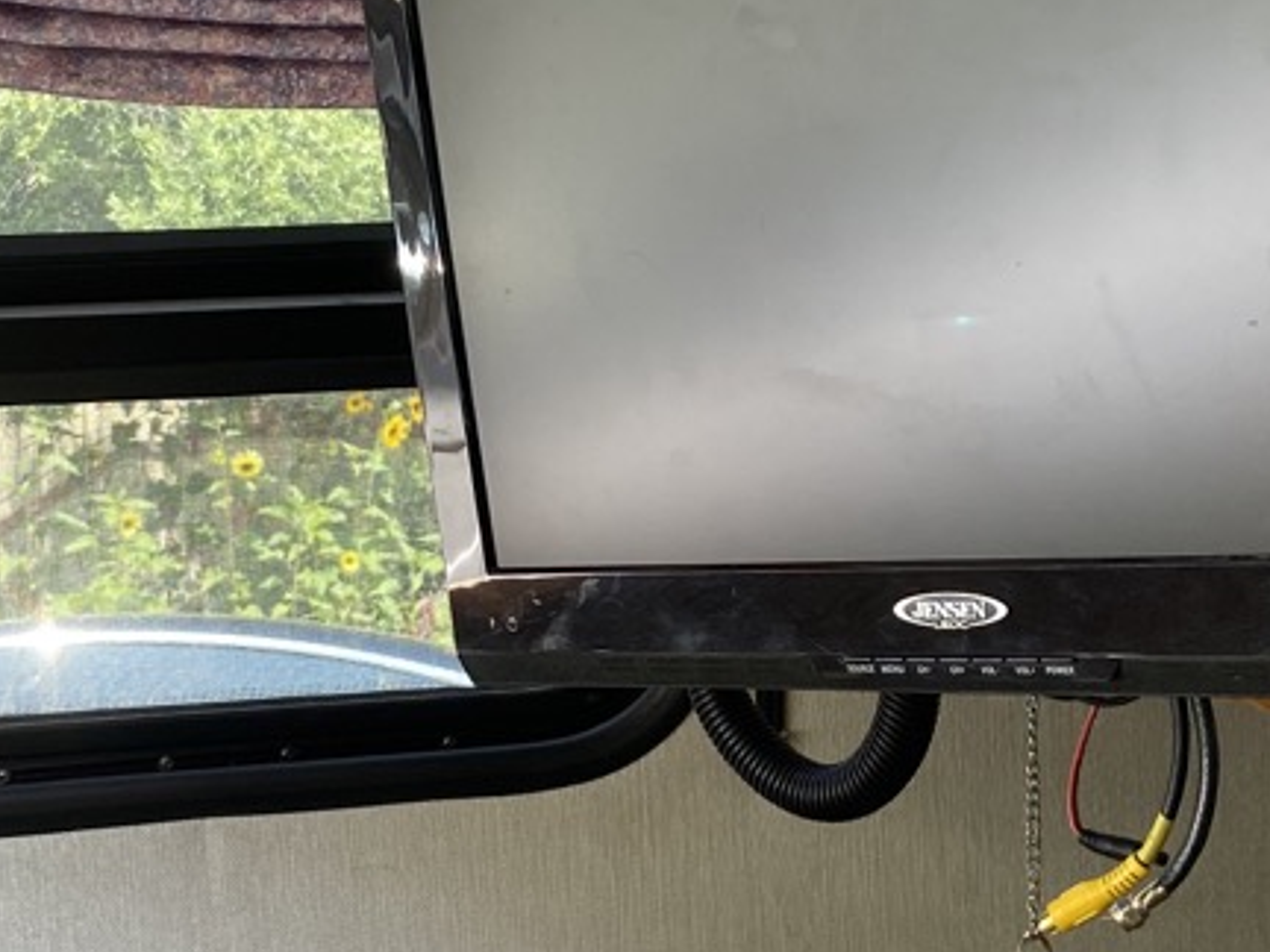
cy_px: 541
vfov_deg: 19.1
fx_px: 2825
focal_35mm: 77
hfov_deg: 25.2
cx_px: 459
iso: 64
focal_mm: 4.25
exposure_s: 1/121
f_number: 1.8
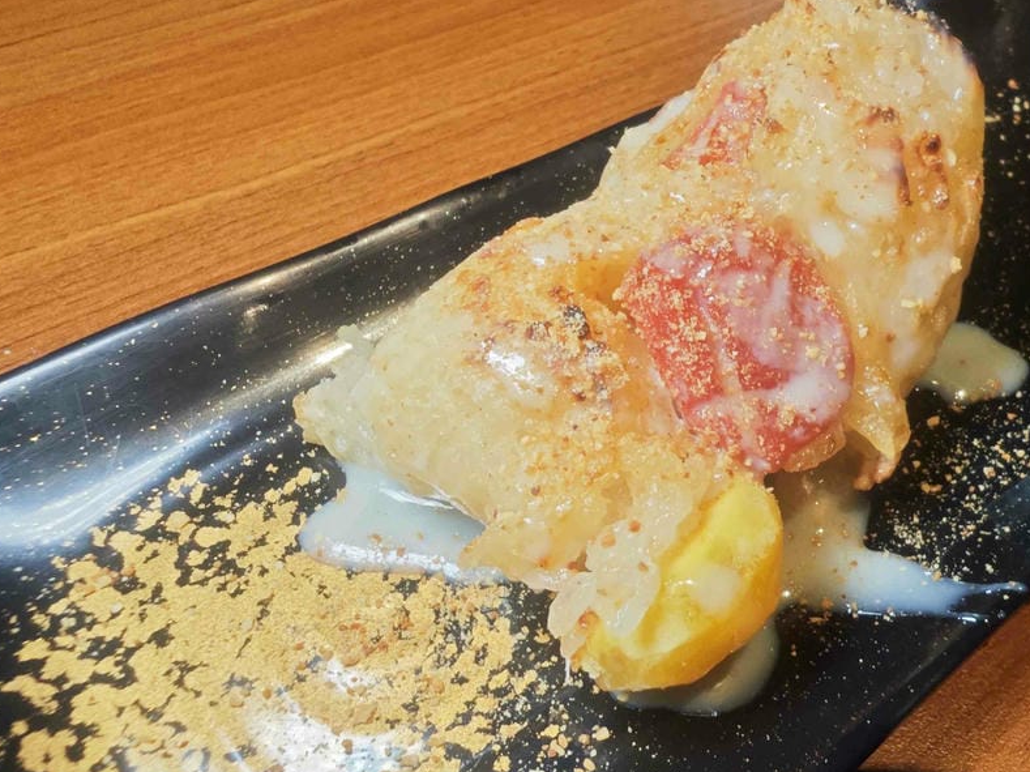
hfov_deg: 52.1
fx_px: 1041
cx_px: 638
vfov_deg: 40.6
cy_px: 413
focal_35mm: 35
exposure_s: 1/120
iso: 64
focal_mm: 2.03
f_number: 1.8
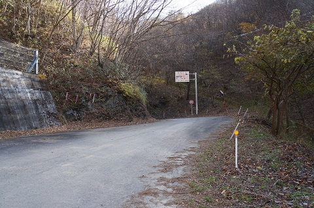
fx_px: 266
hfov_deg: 61.0
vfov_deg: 42.7
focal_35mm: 31
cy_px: 104
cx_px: 157
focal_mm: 20.4
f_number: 4.5
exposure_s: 1/80
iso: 100
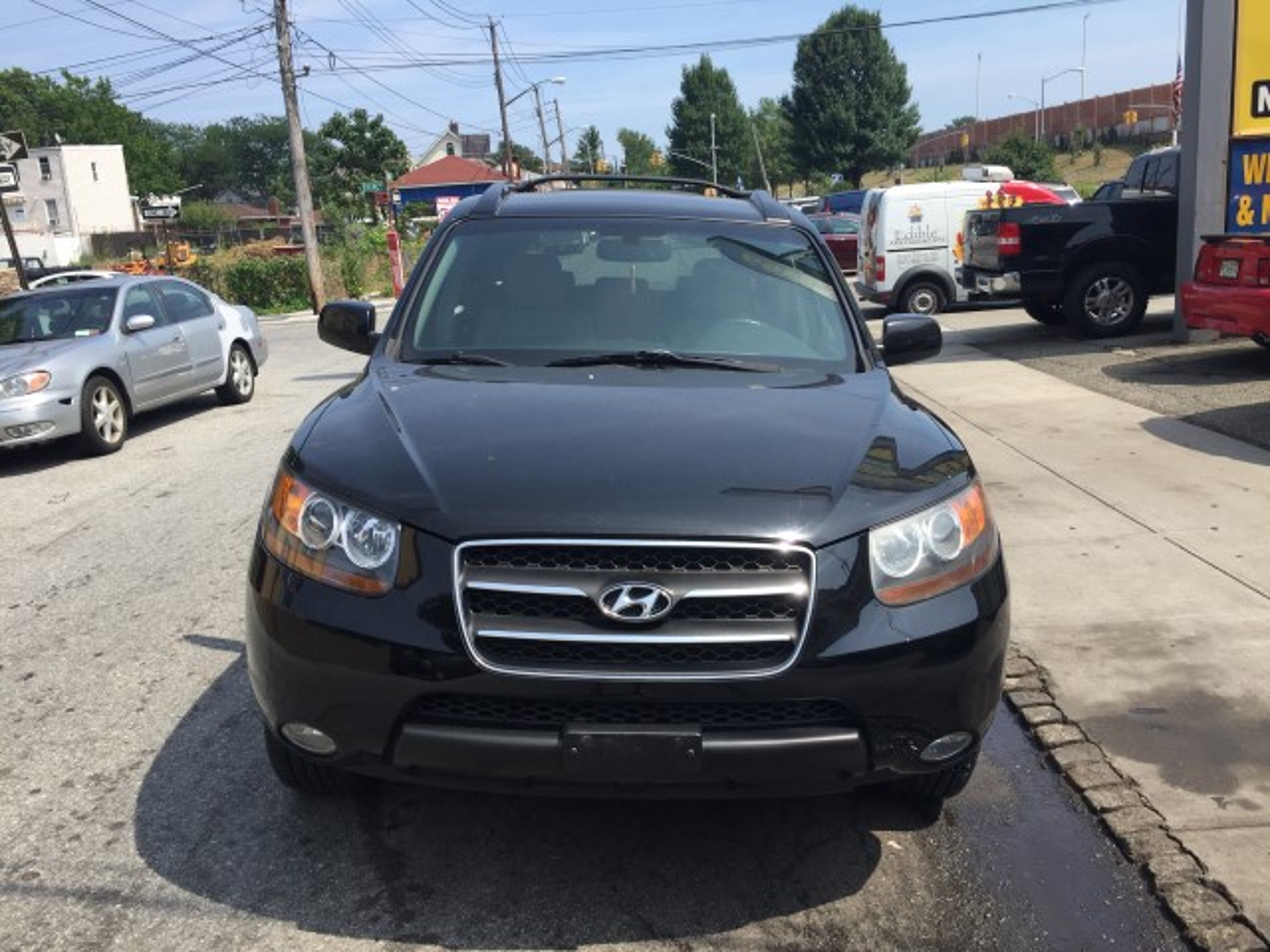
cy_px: 476
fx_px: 1064
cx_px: 635
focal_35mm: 29
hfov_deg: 61.7
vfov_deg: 48.2
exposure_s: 1/1464
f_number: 2.2
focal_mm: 4.15
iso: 32
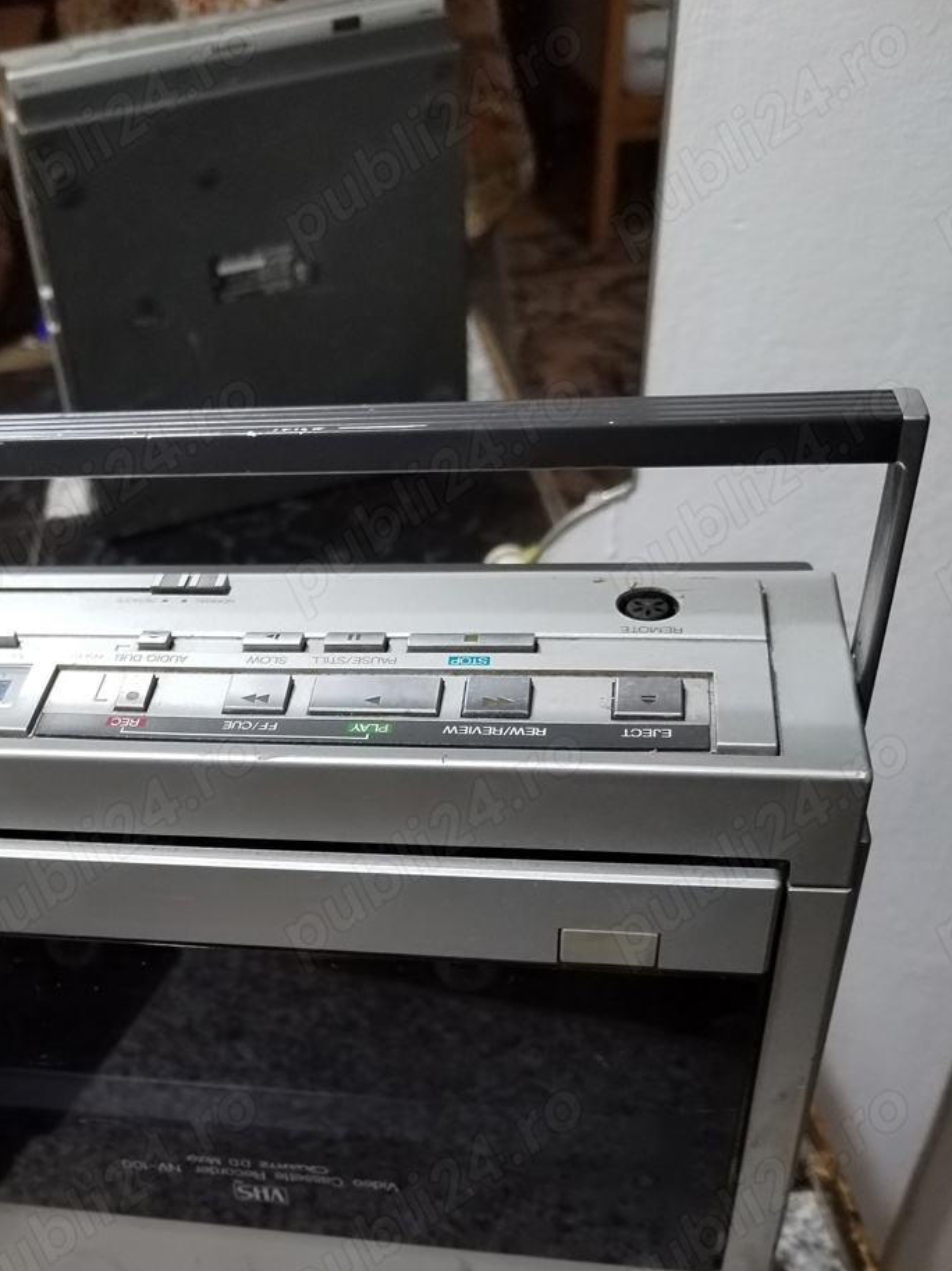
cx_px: 269
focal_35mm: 38
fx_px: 1394
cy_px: 922
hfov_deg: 37.0
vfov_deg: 47.5
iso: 543
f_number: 1.8
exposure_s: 1/33.3
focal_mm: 4.75
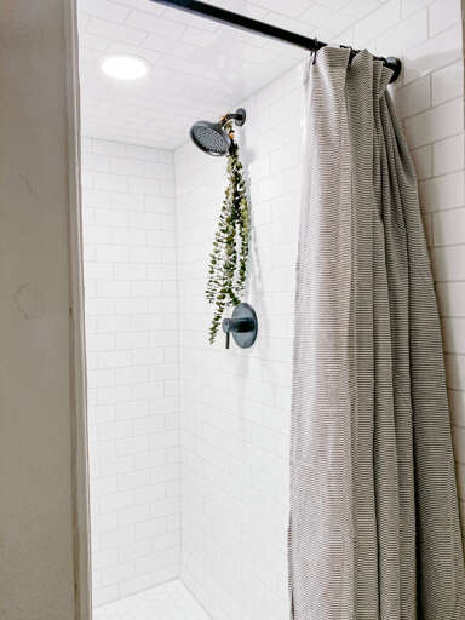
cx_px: 232
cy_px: 310
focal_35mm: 26
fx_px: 466
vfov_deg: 67.3
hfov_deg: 53.1
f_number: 1.8
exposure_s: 1/120
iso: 125
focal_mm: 4.25
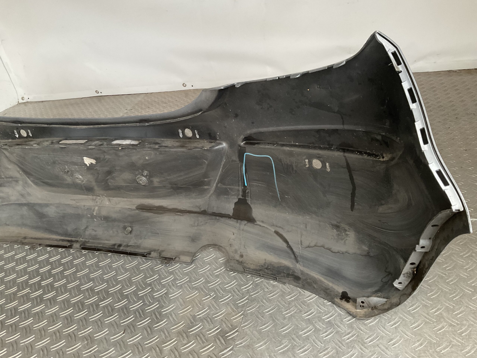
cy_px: 179
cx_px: 238
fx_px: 400
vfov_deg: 48.2
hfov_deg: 61.7
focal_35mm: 29
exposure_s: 1/50
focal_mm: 3
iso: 125
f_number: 1.8
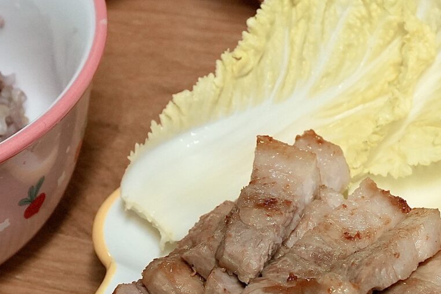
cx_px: 268
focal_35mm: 136
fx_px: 1663
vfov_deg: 10.1
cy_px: 132
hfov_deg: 15.1
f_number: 6.3
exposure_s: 1/50
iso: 800
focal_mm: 27
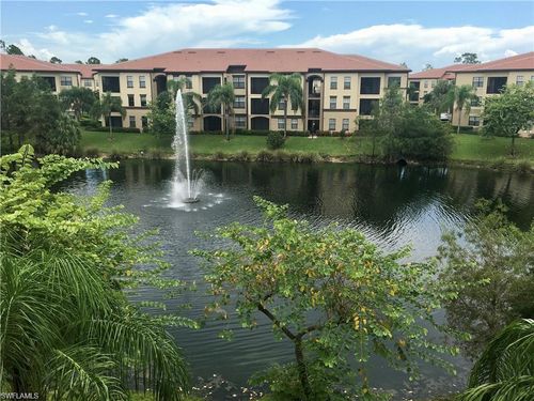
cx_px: 267
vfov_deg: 48.2
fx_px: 447
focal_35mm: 29
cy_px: 200
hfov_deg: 61.7
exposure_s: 1/1241
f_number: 2.2
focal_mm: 4.15
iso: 25
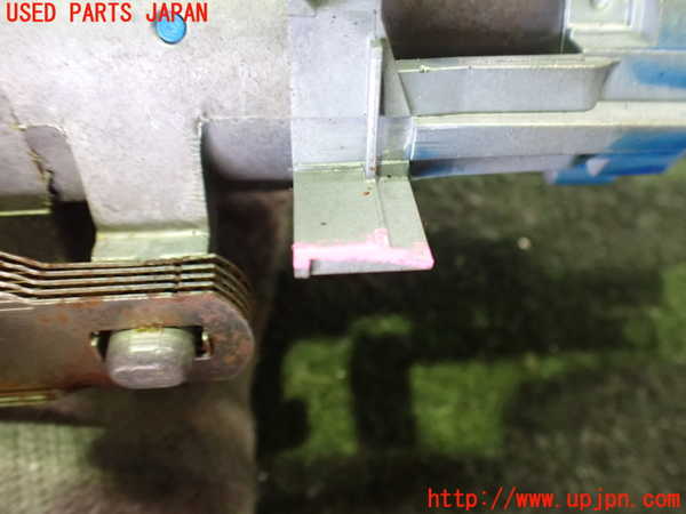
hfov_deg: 60.0
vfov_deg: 46.8
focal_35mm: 30
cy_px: 257
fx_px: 595
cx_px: 343
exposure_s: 1/30
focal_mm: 5.4
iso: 1250
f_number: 2.3
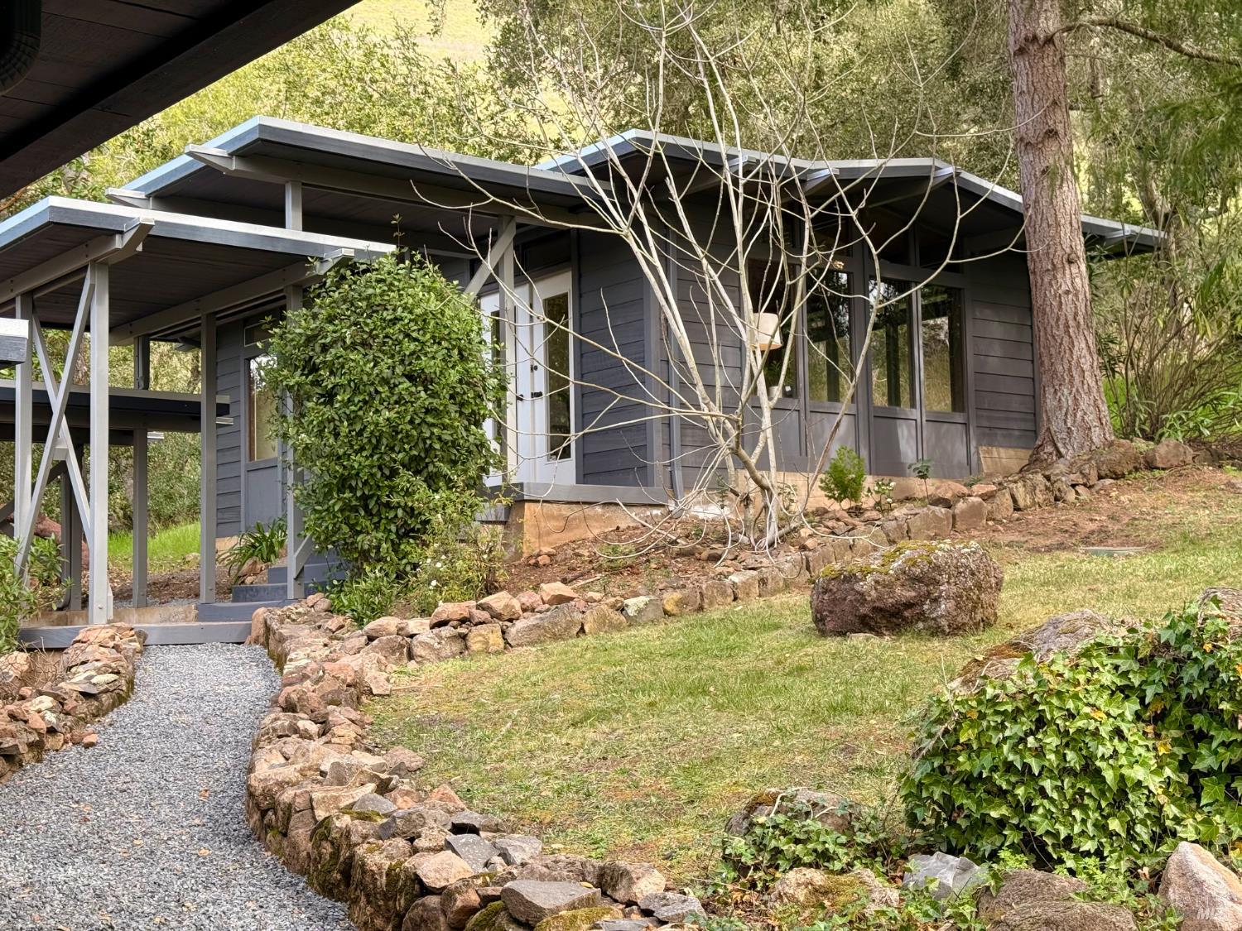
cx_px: 621
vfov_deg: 30.3
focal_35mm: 48
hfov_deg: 39.7
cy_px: 466
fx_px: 1722
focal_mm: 6.76
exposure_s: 1/472
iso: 100
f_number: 1.78
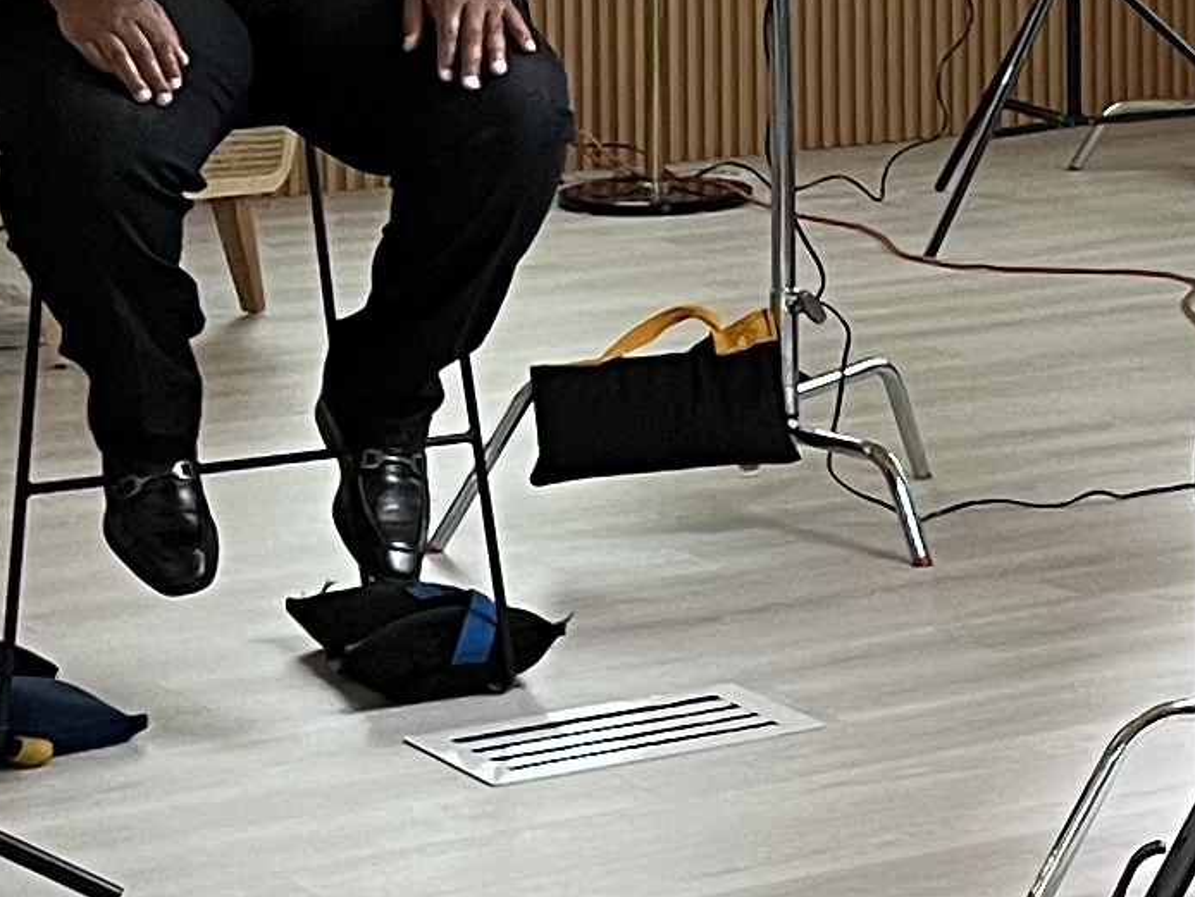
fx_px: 5215
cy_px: -300
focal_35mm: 151
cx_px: 2232
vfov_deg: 9.6
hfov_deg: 11.9
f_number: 1.6
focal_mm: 5.1
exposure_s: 1/60
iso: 200
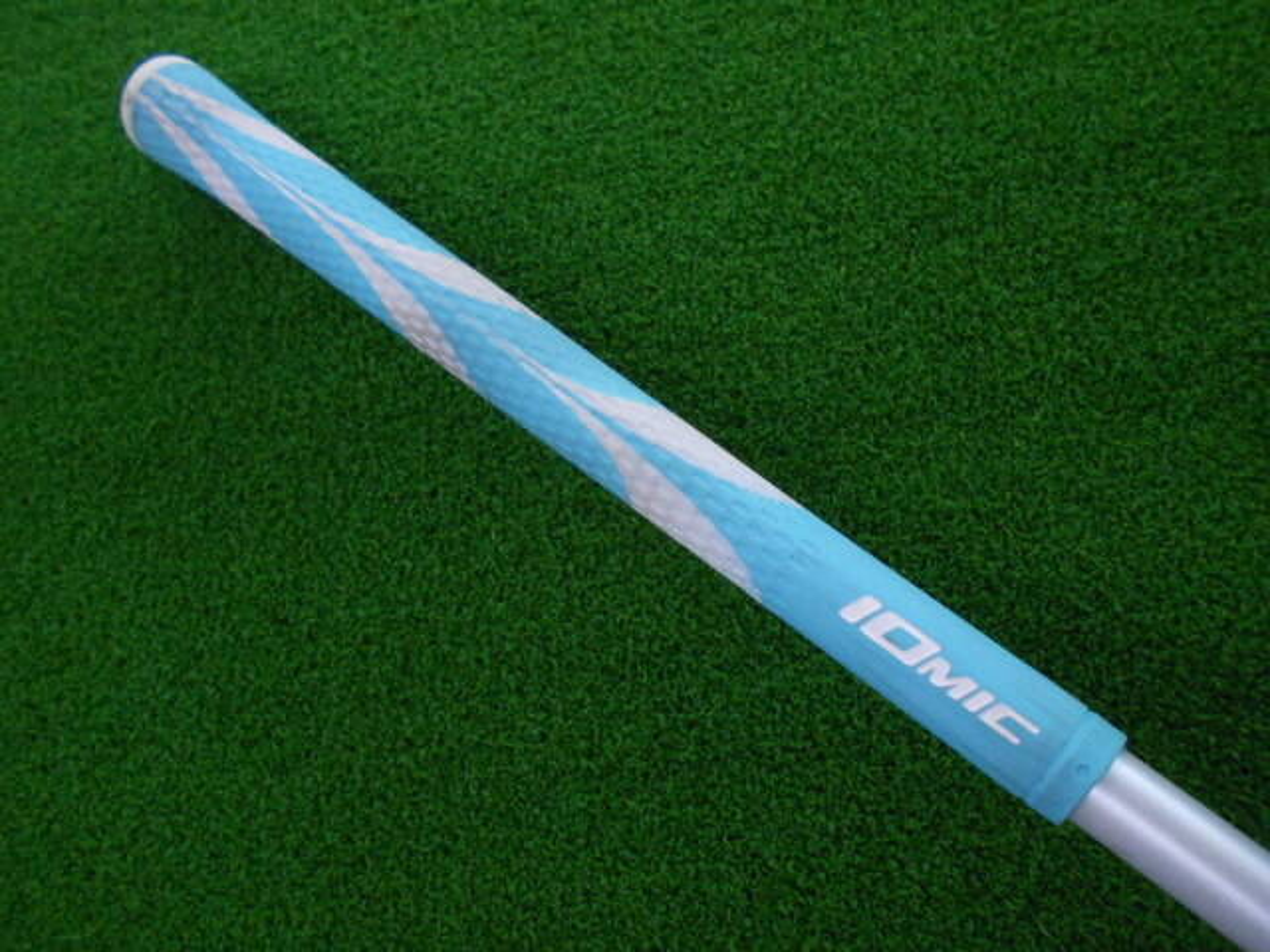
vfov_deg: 53.1
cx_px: 635
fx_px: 954
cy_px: 476
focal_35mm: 26
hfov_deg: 67.3
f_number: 3.2
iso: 640
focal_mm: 4.6
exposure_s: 1/250
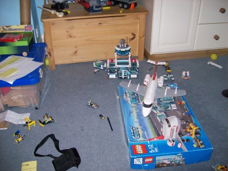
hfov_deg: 51.4
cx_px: 114
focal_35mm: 36
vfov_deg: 39.6
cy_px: 86
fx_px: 237
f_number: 2.7
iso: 200
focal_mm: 6
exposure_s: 1/64
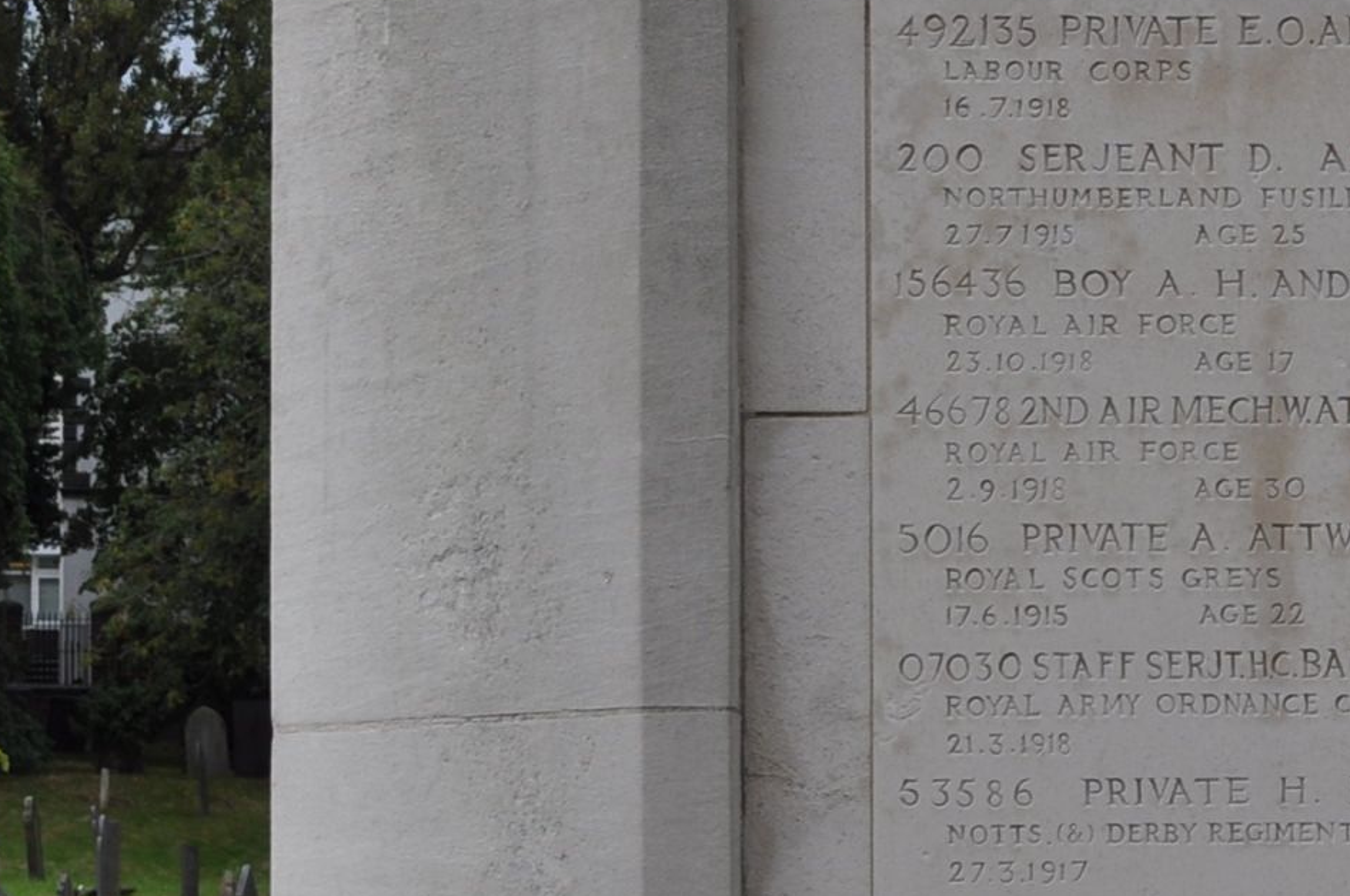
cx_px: 2074
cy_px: 726
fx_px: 5730
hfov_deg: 12.7
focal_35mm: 153
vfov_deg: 8.9
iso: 200
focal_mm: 30
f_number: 8
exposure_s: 1/250
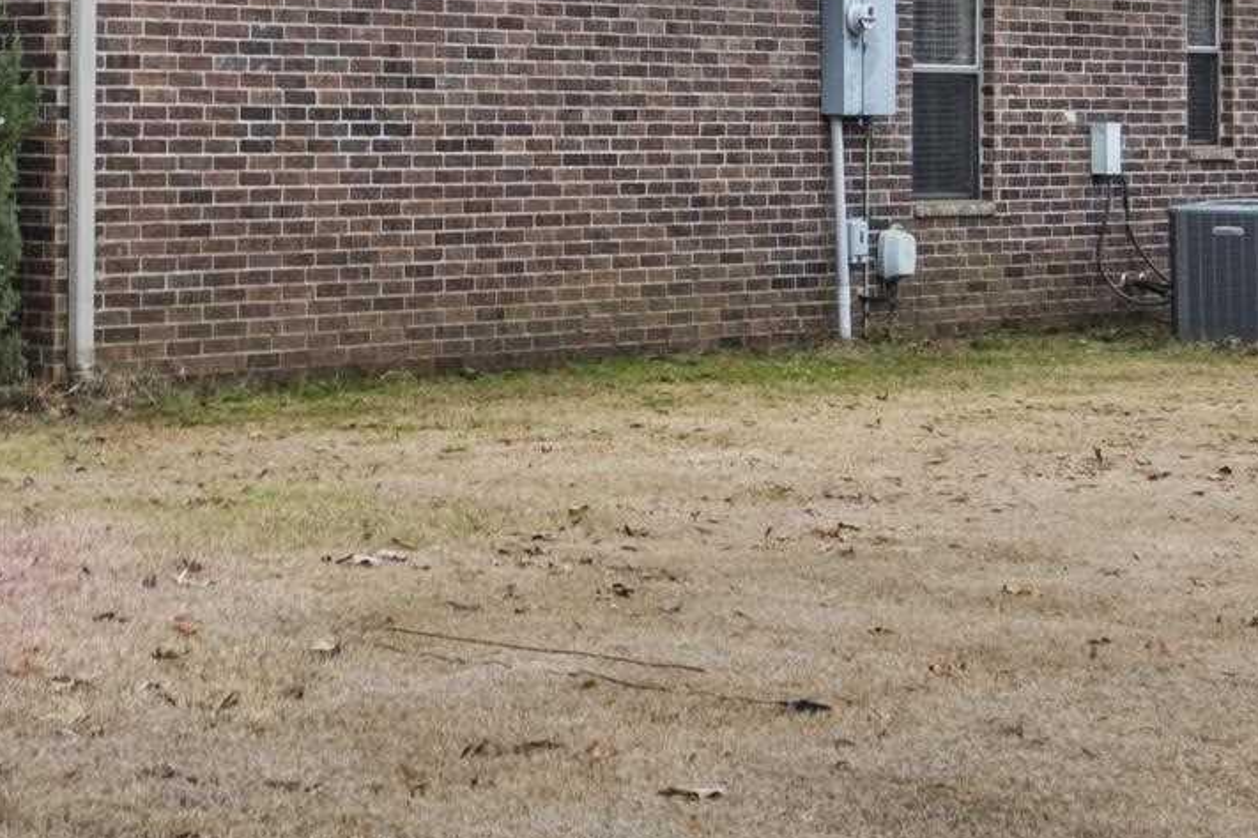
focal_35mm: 102
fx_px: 3564
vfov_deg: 13.3
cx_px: -343
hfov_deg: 18.7
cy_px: 59
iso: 400
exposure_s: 1/10
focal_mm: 19.1
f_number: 9
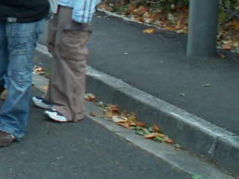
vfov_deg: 11.0
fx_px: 904
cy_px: -53
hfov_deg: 13.4
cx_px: -208
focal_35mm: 131
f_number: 2.8
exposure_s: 1/40
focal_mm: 5.86
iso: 50
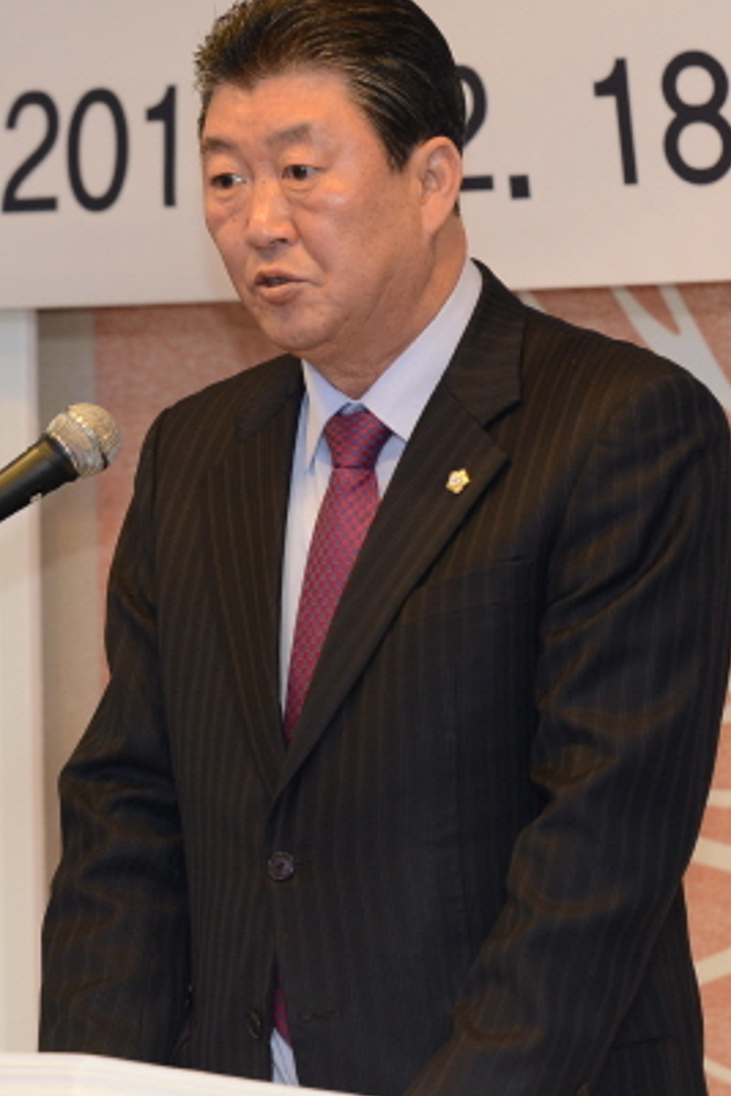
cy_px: 566
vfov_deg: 6.6
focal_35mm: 310
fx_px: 9433
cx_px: 260
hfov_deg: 4.4
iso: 1250
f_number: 4.5
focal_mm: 155
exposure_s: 1/125
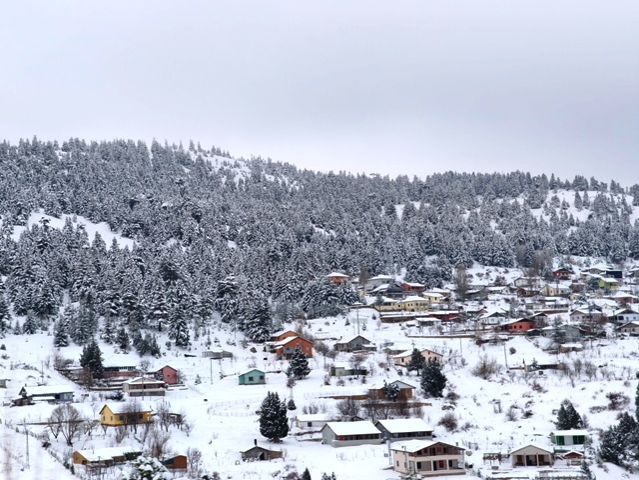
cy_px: 240
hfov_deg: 32.2
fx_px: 1108
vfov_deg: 24.4
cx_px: 320
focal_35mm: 60
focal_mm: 8.8
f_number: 2
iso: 50
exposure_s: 1/437
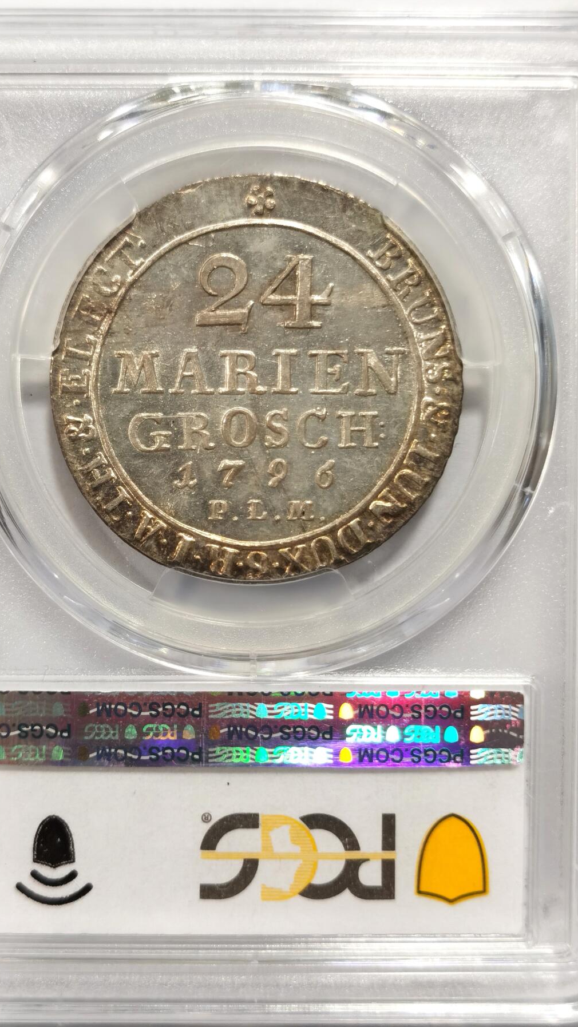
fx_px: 1607
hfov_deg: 20.4
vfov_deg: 35.4
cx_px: 259
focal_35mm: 59
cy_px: 513
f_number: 16
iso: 100
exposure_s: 1/100
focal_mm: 5.56
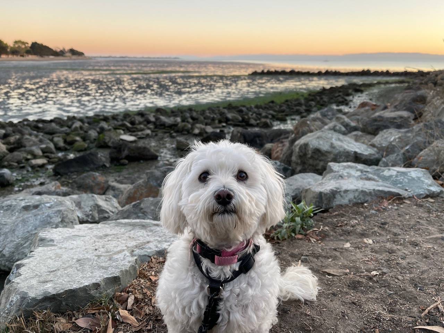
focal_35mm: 26
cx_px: 222
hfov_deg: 67.3
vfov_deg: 53.1
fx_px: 333
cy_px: 166
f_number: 1.6
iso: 64
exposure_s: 1/121
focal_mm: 5.1
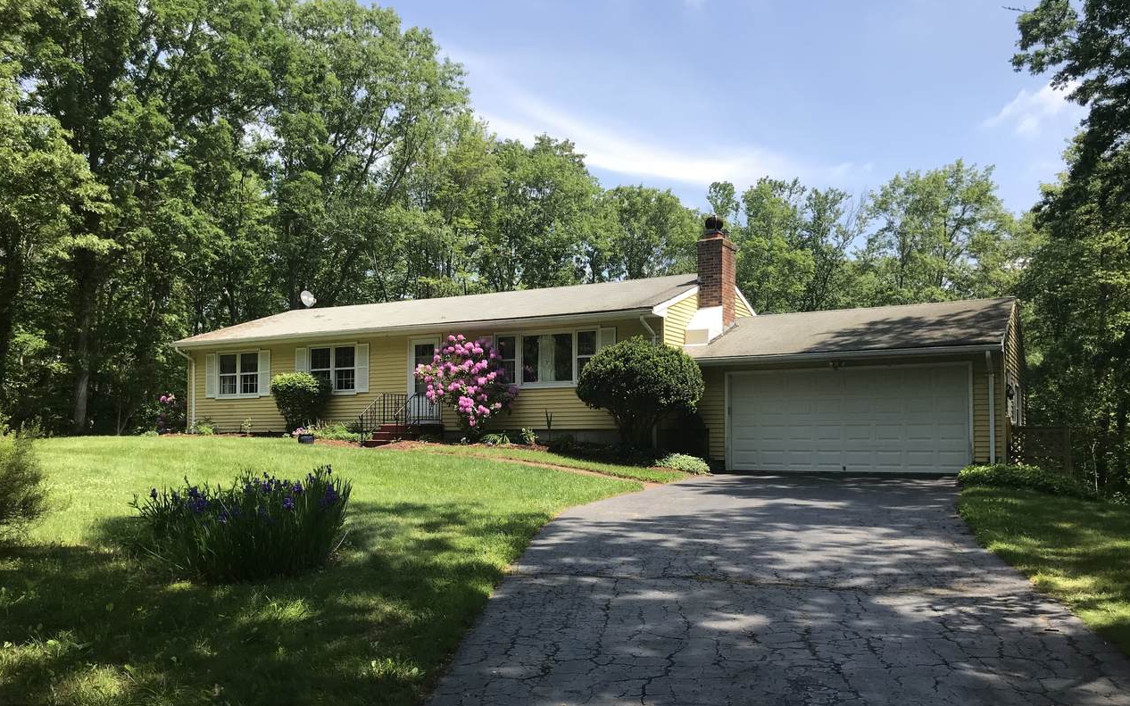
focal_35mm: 30
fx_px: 924
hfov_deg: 62.9
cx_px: 569
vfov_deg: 41.7
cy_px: 412
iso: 20
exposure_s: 1/1312
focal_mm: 3.99
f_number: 1.8
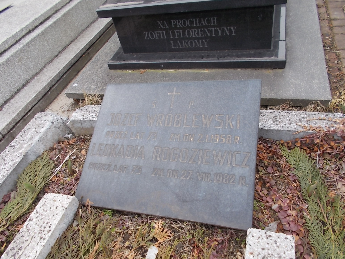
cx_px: 171
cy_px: 134
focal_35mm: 27
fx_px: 269
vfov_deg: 51.4
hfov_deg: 65.3
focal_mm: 4.6
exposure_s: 1/250
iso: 80
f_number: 3.2
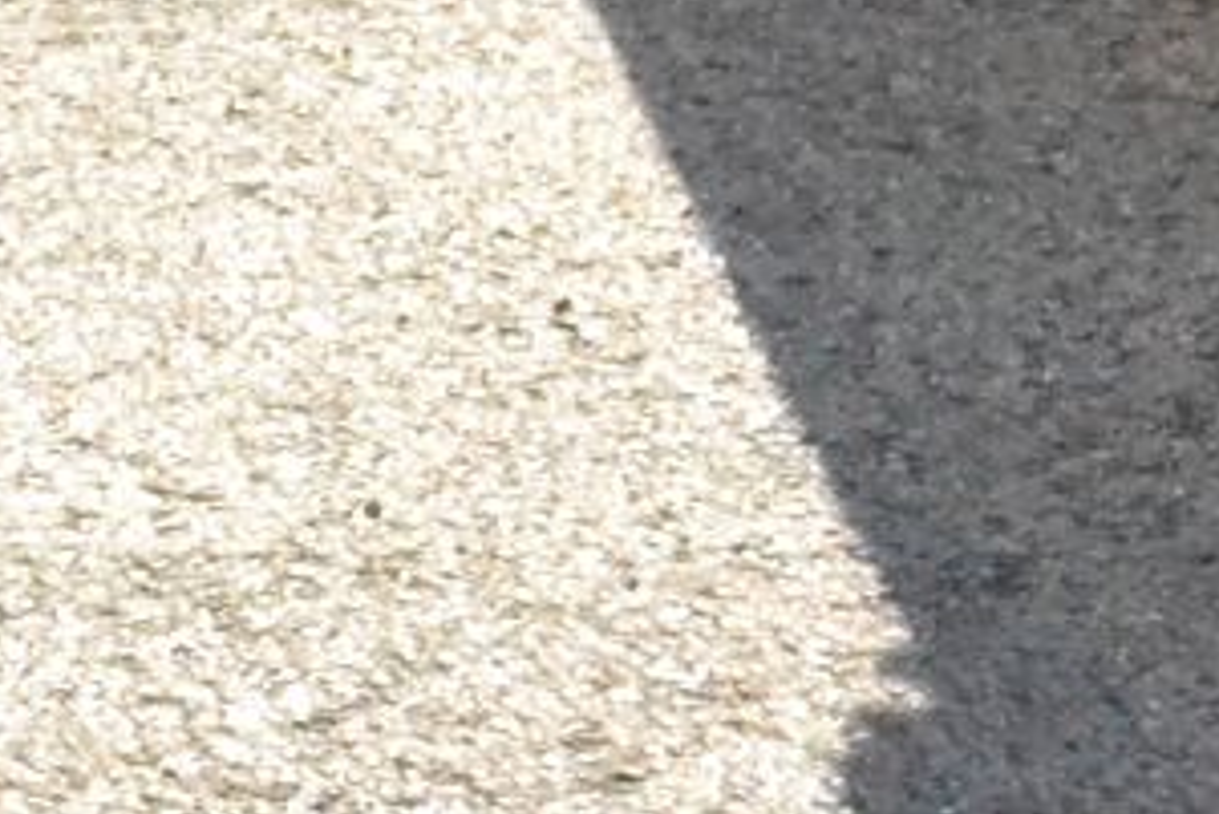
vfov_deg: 4.1
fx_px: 10874
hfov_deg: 5.8
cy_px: -2098
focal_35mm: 321
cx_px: -2888
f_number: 10
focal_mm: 28
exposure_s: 1/3200
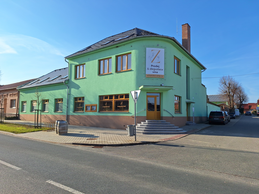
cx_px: 130
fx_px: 172
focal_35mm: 23
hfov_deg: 73.9
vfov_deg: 58.9
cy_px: 97
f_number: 1.8
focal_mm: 5.54
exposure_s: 1/2762
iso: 40
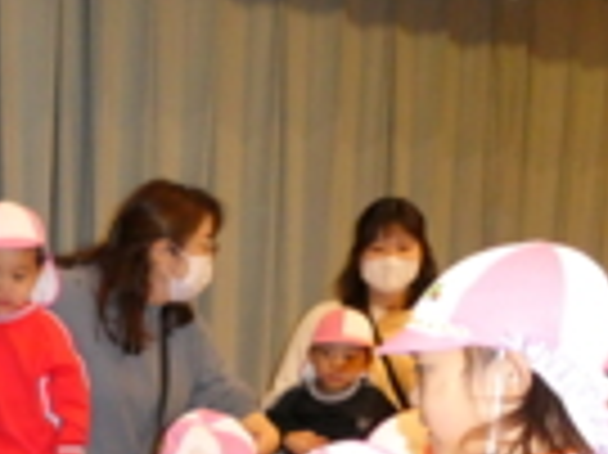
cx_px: -5
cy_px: 535
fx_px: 1088
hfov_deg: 29.1
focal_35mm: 62
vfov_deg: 22.0
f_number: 3.3
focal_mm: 4.3
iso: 800
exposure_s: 1/125
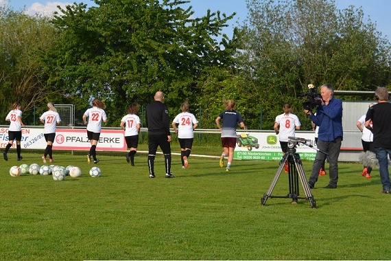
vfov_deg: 28.9
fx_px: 505
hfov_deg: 42.3
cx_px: 196
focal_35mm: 46
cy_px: 130
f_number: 6.3
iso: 400
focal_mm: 31
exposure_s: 1/1600
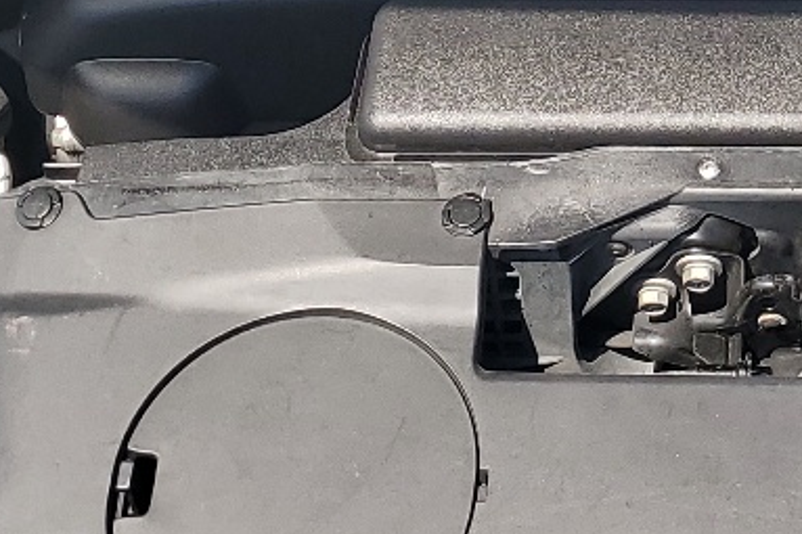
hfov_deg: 17.6
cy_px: -71
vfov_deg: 11.9
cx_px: 844
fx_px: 2516
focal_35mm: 113
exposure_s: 1/2000
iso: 50
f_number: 1.5
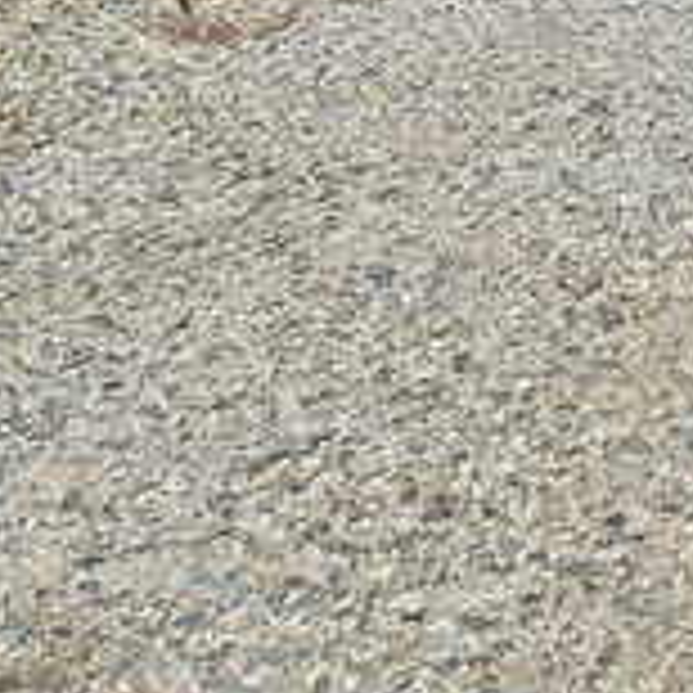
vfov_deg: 11.7
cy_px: -634
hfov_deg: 11.4
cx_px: 1472
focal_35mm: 135
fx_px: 3058
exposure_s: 1/4131
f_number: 1.8
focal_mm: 5.4
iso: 25
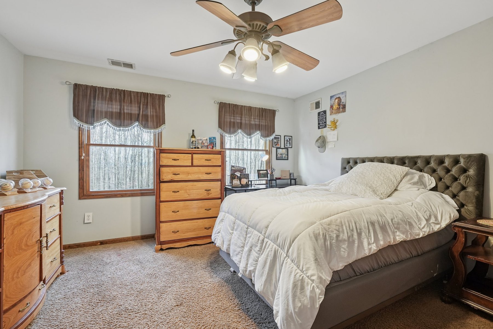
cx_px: 246
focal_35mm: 16
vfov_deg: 73.7
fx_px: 219
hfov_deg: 96.7
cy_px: 164
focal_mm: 16
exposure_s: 1/15
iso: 400
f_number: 8
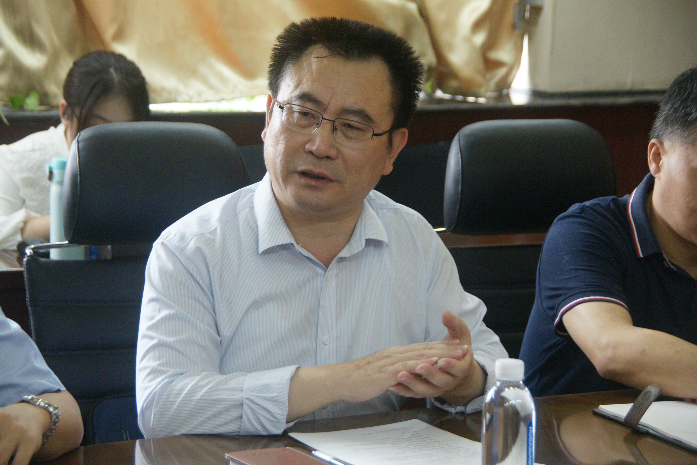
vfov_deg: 12.2
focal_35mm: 112
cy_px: 232
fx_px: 2178
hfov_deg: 18.2
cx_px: 348
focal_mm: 75
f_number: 4.5
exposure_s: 1/20
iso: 800
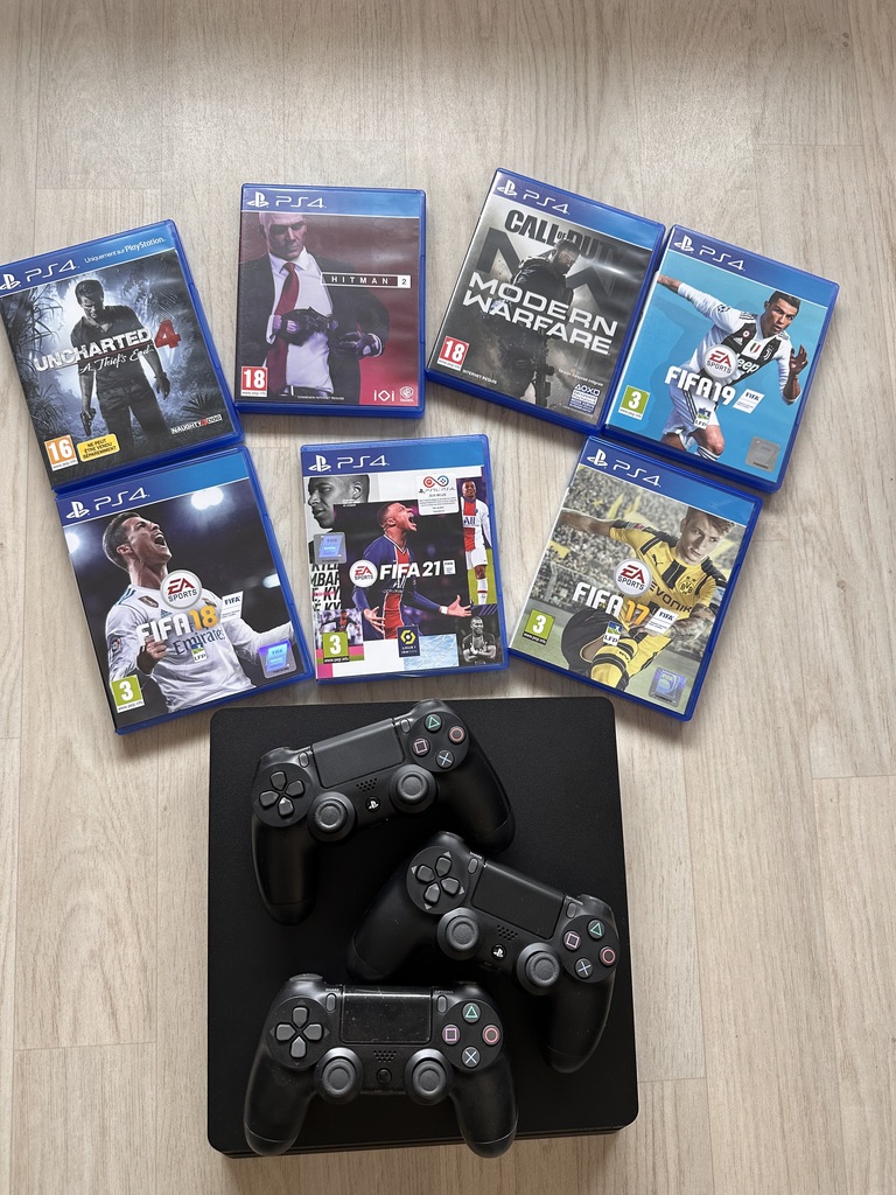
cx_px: 448
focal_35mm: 24
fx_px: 828
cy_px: 598
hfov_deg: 56.8
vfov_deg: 71.6
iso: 125
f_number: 1.78
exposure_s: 1/50
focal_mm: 6.86
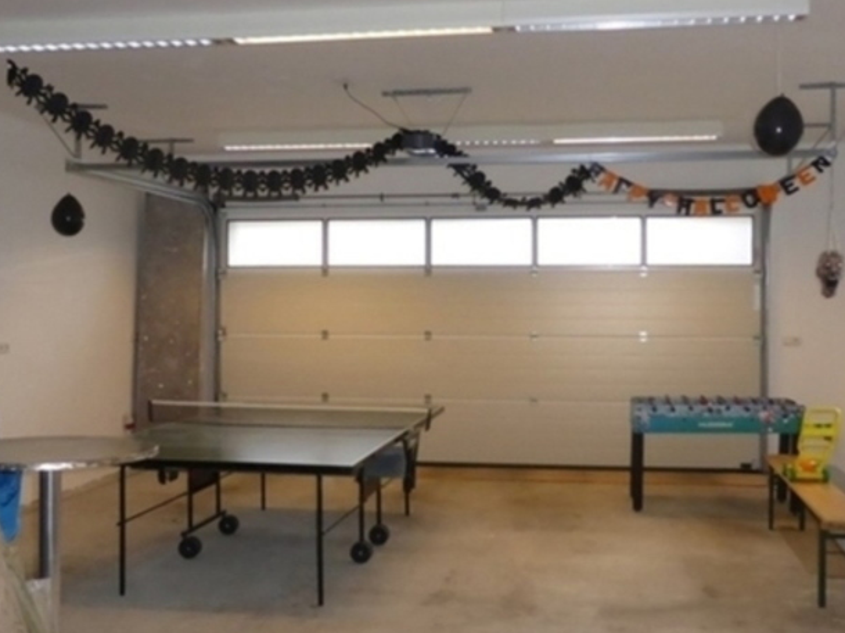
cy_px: 319
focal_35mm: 42
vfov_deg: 34.3
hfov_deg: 44.8
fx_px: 1025
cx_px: 447
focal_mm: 4.3
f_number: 3.3
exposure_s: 1/60
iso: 500
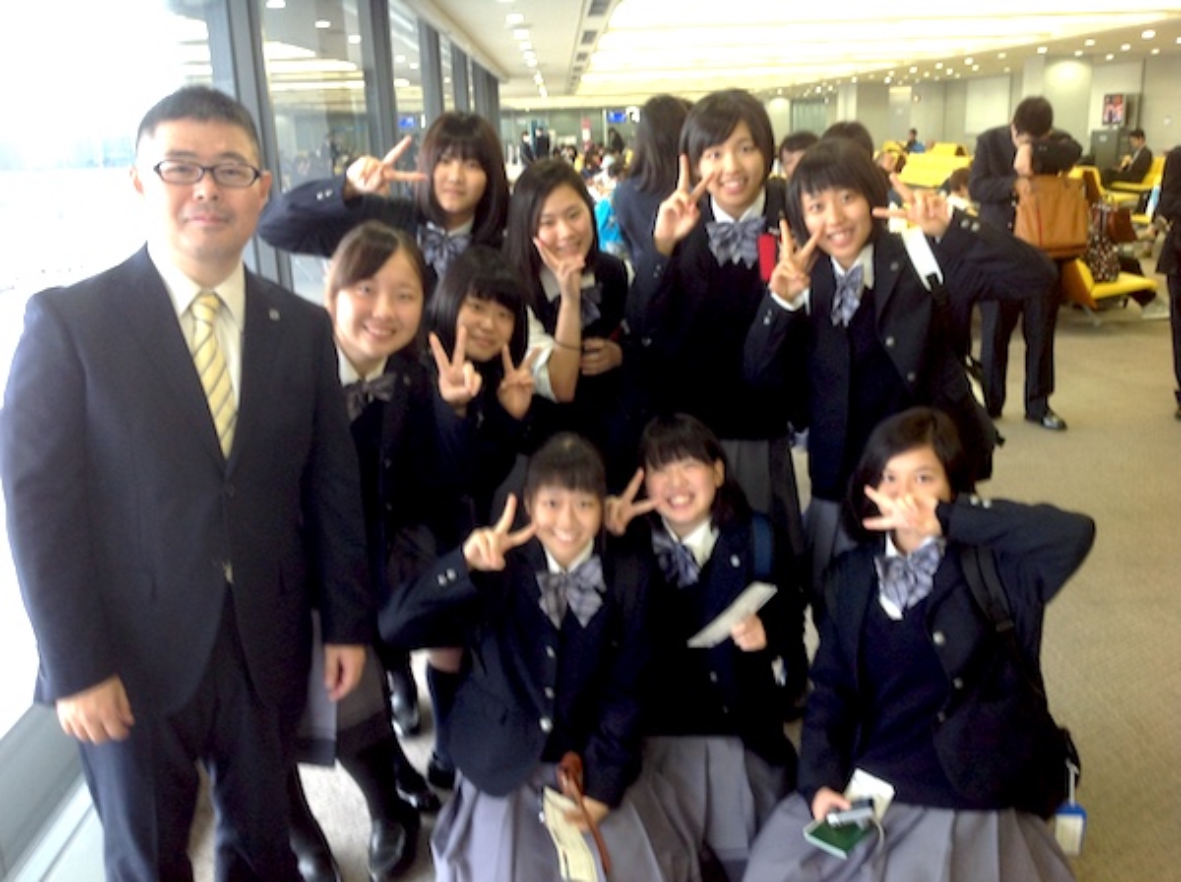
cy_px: 441
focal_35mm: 35
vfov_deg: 40.6
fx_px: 1192
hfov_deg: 52.7
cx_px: 590
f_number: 2.4
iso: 50
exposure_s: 1/15
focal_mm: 4.28
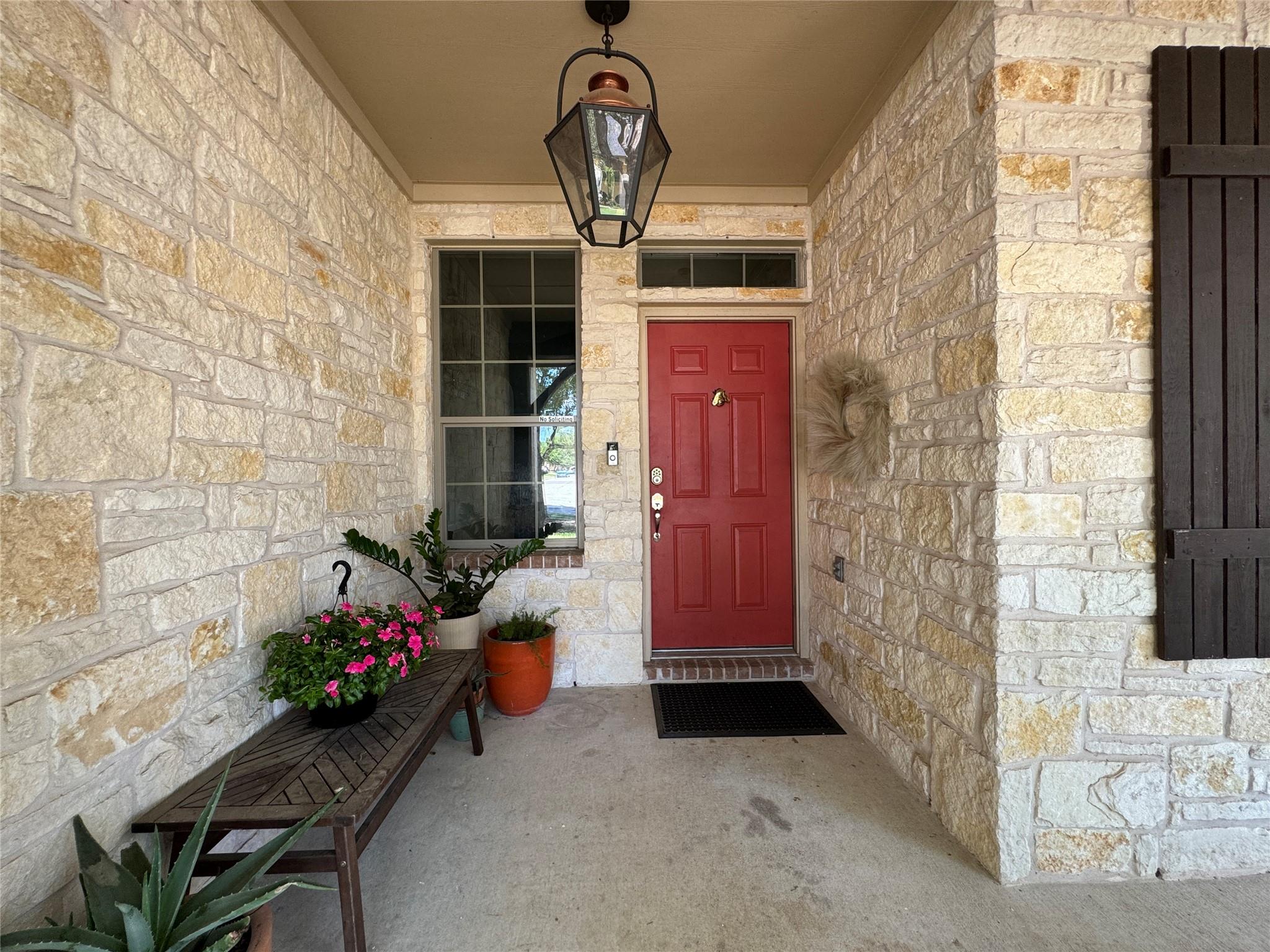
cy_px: 476
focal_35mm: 14
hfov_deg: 102.1
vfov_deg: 85.7
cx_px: 635
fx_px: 514
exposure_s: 1/99
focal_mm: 2.22
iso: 125
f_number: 2.2
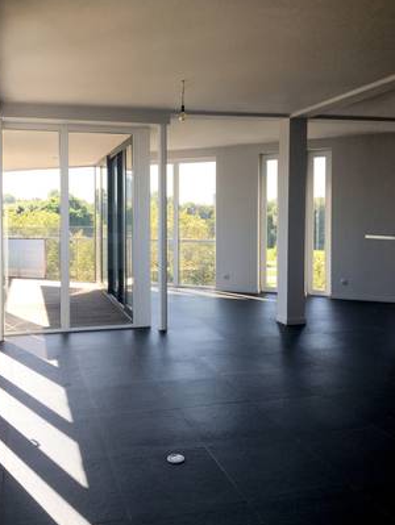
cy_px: 268
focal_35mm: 31
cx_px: 195
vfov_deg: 58.3
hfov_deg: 45.5
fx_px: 471
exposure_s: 1/230
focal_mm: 4.15
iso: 25
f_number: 2.2
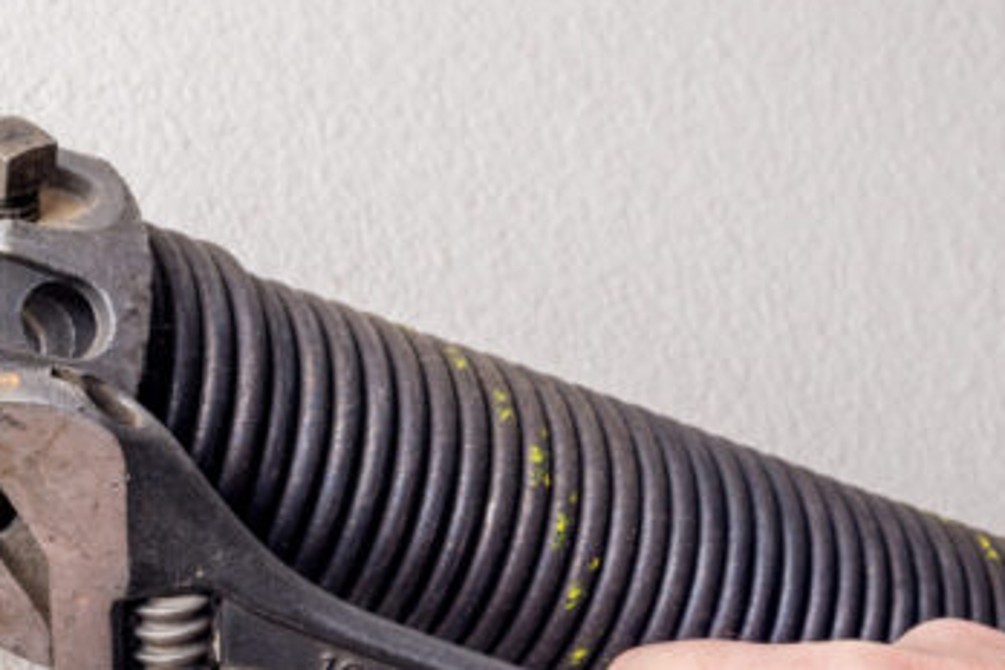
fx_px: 4103
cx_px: 719
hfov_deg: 13.9
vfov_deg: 9.2
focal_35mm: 147
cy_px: 790
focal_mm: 50
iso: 200
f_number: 11
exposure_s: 1/125
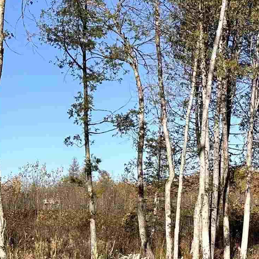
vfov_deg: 19.7
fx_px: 745
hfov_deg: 17.9
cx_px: 370
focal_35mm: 88
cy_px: 165
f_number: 1.78
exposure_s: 1/4348
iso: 80
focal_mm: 6.86
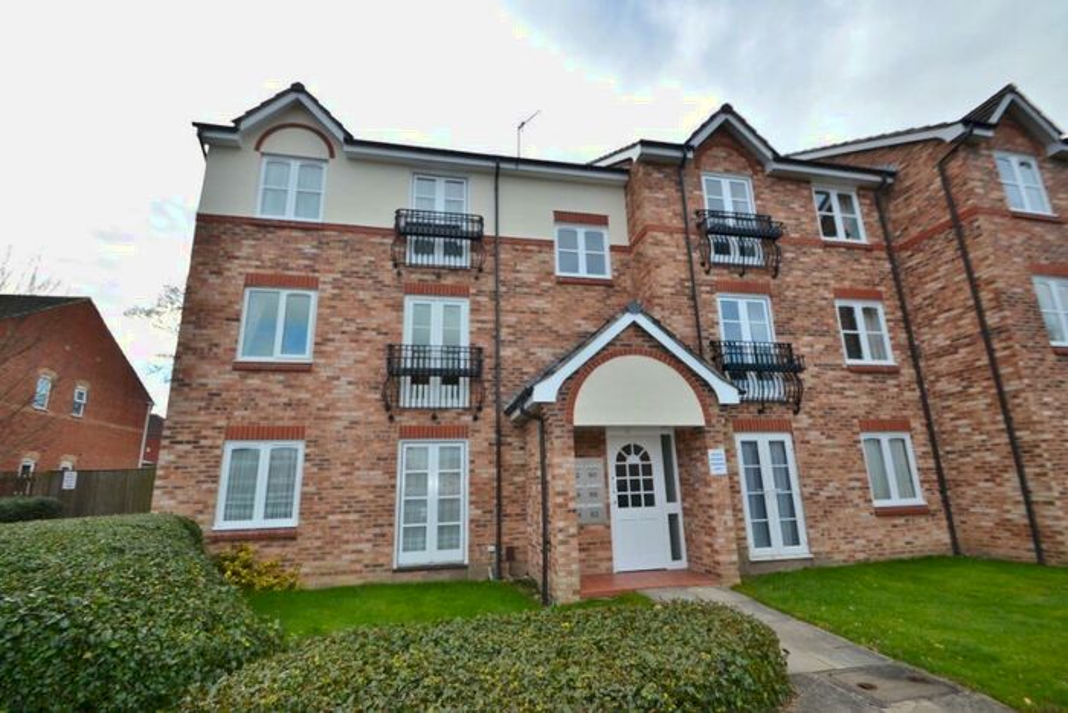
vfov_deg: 77.4
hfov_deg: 100.4
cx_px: 534
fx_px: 445
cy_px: 356
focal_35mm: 15
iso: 100
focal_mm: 10
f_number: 5.6
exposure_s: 1/200
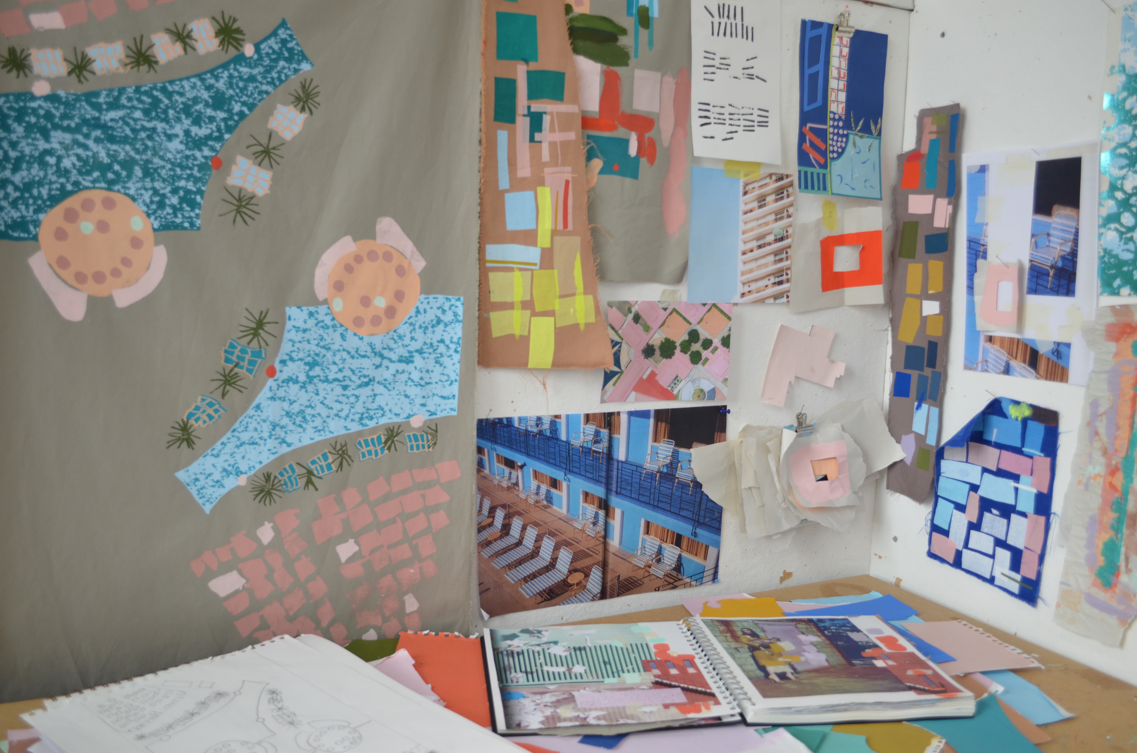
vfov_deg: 39.8
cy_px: 376
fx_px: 1040
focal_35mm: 33
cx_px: 568
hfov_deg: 57.3
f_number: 4.5
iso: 400
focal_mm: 22
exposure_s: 1/80
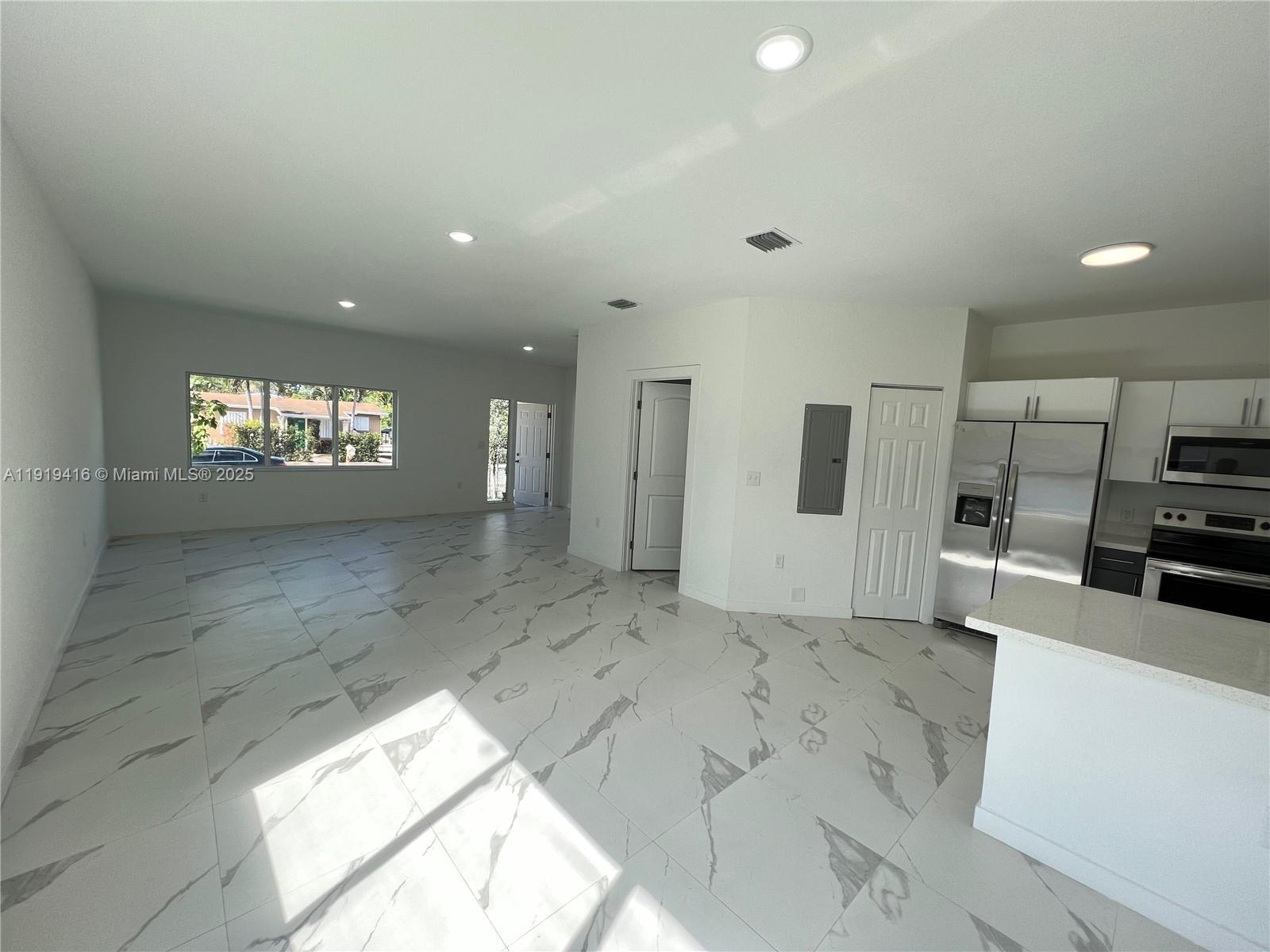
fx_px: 477
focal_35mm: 13
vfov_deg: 89.9
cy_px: 476
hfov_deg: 106.2
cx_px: 635
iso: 32
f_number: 1.8
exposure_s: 1/269
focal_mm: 1.57
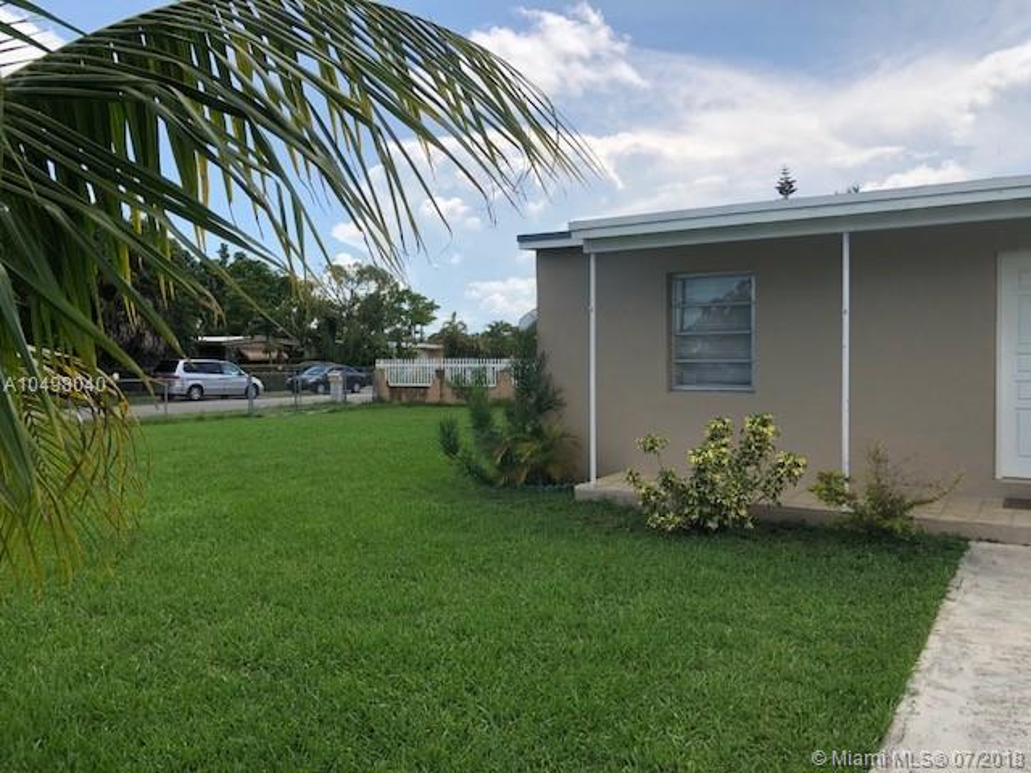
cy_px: 386
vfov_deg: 49.7
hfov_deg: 63.4
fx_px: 834
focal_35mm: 28
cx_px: 516
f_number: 1.8
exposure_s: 1/1736
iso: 20
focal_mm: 3.99
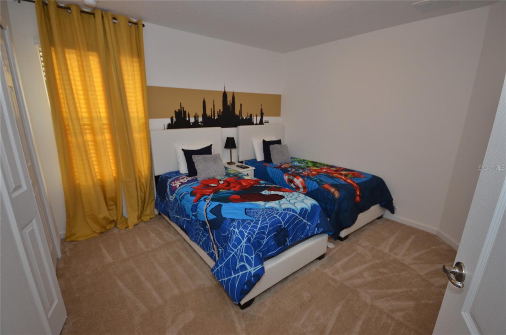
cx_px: 253
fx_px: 210
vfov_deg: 77.0
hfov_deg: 100.5
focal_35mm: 15
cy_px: 168
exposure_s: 1/60
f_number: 4
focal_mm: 10
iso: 800
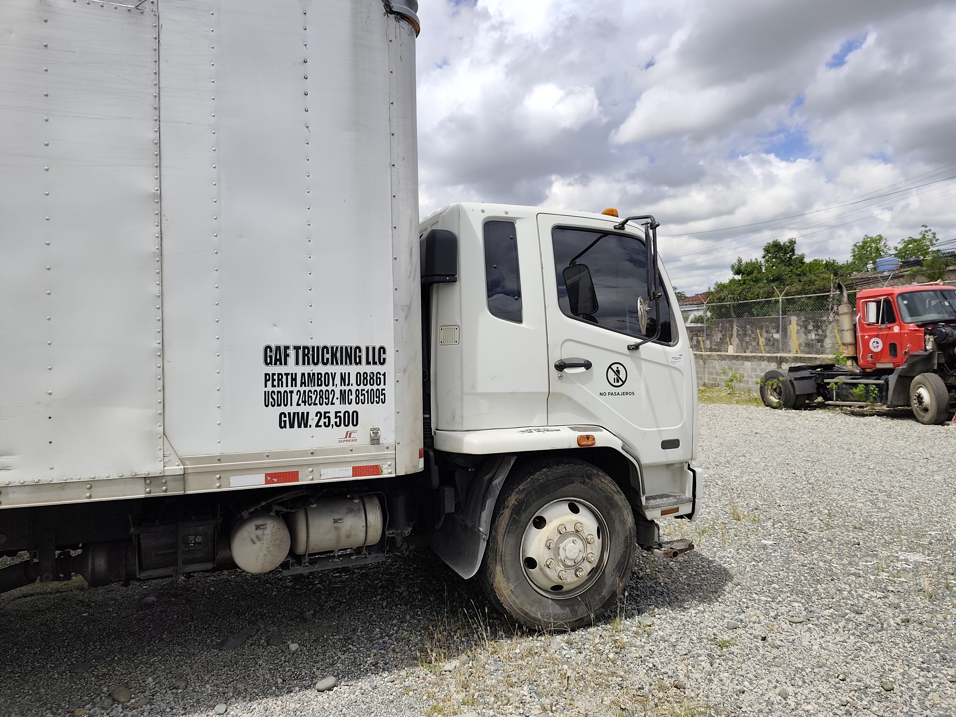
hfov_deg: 73.9
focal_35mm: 23
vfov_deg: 58.9
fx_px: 635
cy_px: 358
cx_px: 478
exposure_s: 1/2000
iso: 80
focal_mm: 6.19
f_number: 1.65
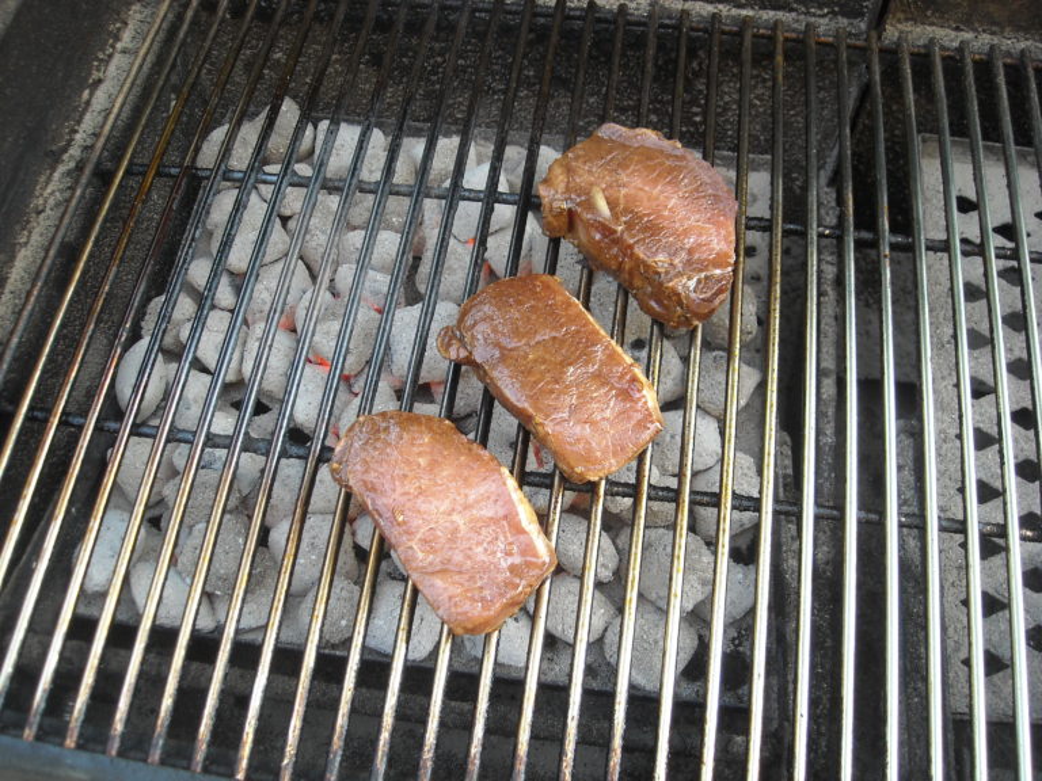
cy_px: 390
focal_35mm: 35
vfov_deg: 40.7
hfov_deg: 52.6
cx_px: 521
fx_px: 1054
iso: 77
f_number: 2.8
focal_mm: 5.7
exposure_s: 1/60
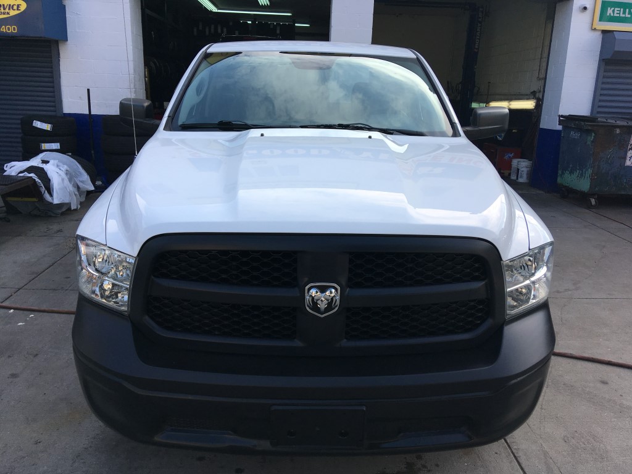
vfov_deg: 48.2
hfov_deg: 61.7
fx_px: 529
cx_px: 316
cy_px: 237
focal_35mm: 29
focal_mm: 4.15
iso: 25
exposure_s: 1/769
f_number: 2.2
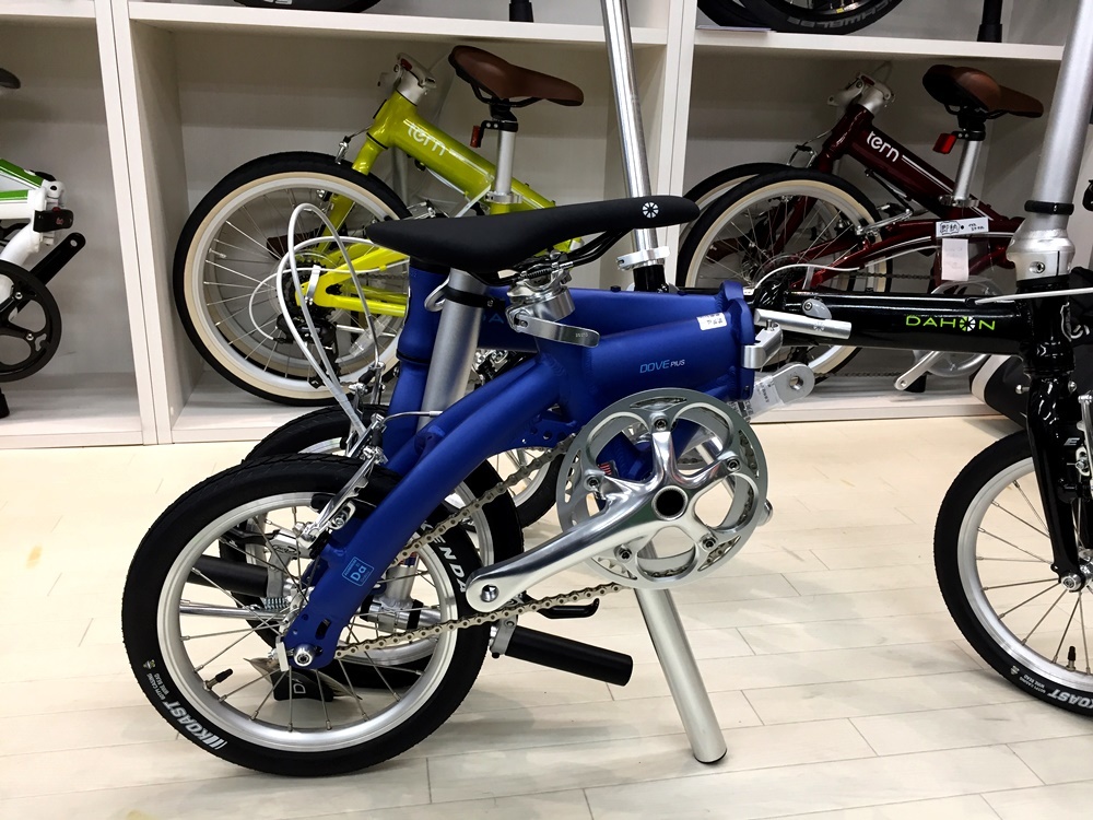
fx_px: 916
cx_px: 546
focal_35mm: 29
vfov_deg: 48.2
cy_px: 410
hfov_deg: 61.7
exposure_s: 1/33
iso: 40
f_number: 2.2
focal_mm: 4.15
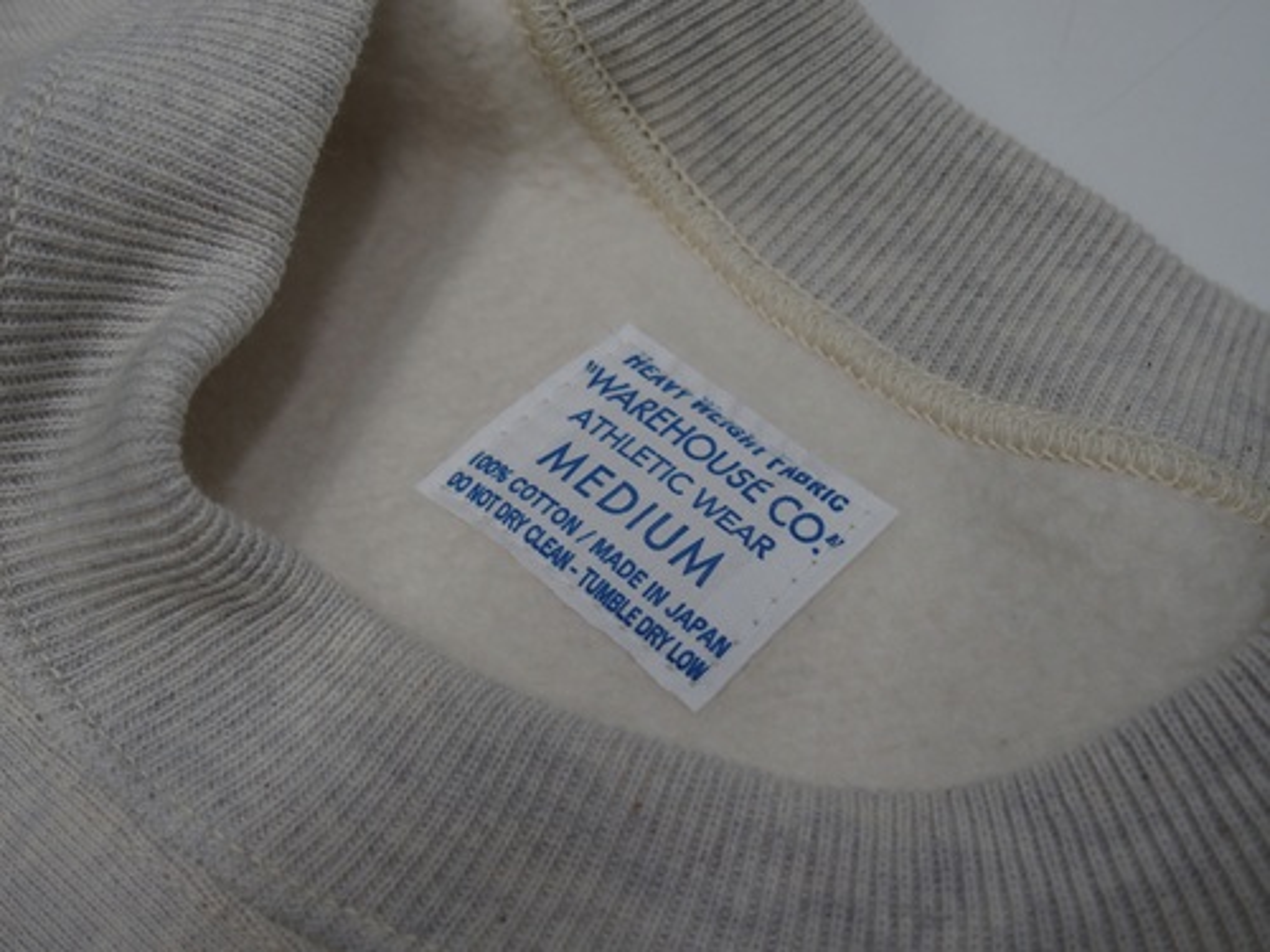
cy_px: 476
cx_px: 635
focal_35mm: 46
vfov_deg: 31.5
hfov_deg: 41.2
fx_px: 1688
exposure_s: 1/125
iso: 100
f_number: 2.8
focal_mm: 9.8
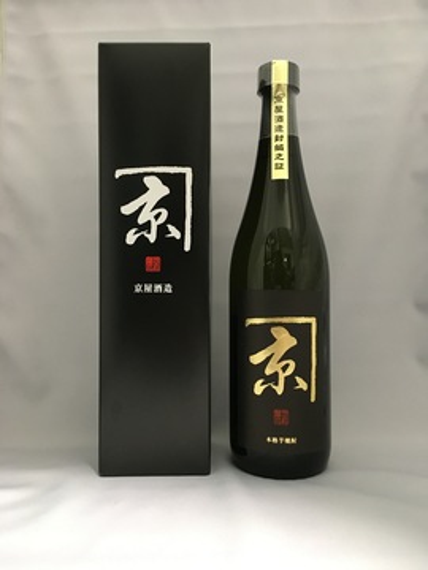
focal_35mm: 29
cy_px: 285
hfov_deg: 48.2
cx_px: 214
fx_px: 478
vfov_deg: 61.7
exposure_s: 1/15
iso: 250
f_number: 2.2
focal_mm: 4.15
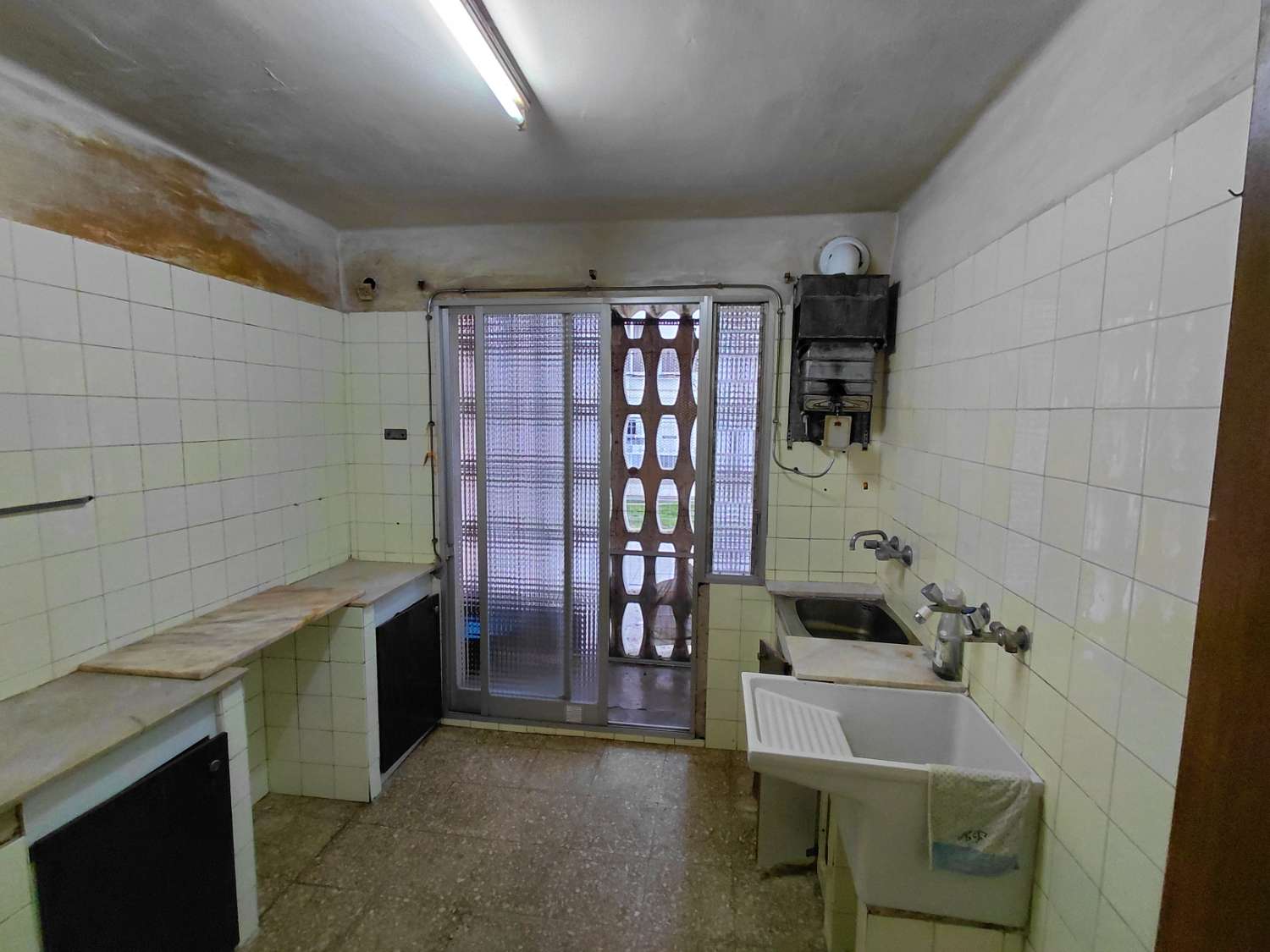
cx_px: 635
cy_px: 476
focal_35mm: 16
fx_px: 587
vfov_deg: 78.1
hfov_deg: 94.5
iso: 250
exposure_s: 1/50
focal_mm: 1.64
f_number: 2.2
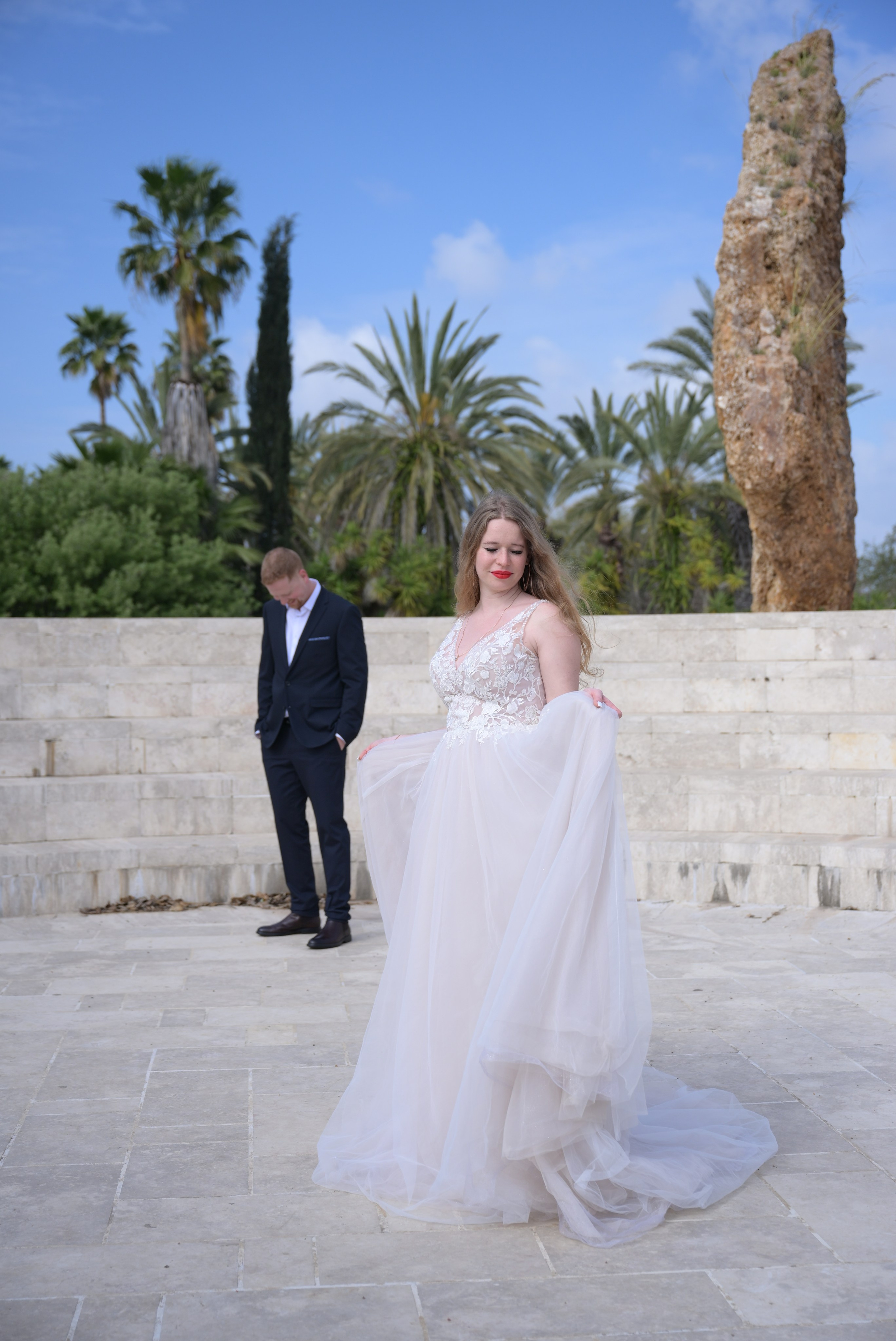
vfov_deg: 44.5
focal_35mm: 44
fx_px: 1641
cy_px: 670
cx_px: 448
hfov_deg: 30.5
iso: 125
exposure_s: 1/2000
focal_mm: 44
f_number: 3.5
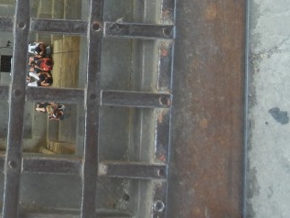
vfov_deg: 15.0
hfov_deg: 19.2
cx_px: -47
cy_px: -1
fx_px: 813
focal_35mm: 97
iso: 161
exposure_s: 1/62.8
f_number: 3.5
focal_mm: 5.4
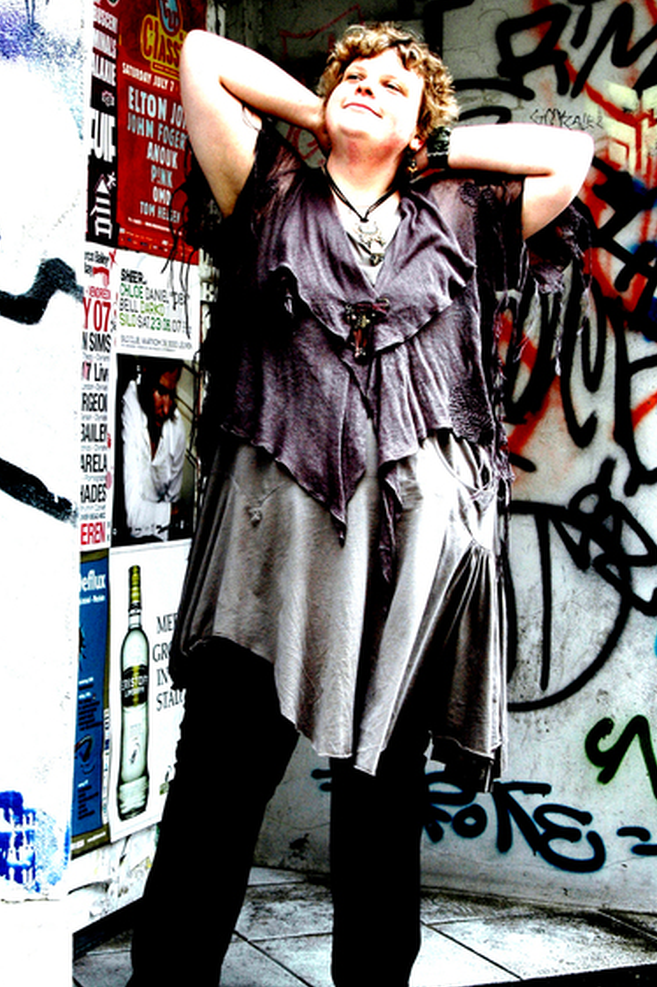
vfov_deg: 31.2
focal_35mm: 65
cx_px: 271
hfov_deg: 21.0
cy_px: 501
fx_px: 1771
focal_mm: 35
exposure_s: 1/160
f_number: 4
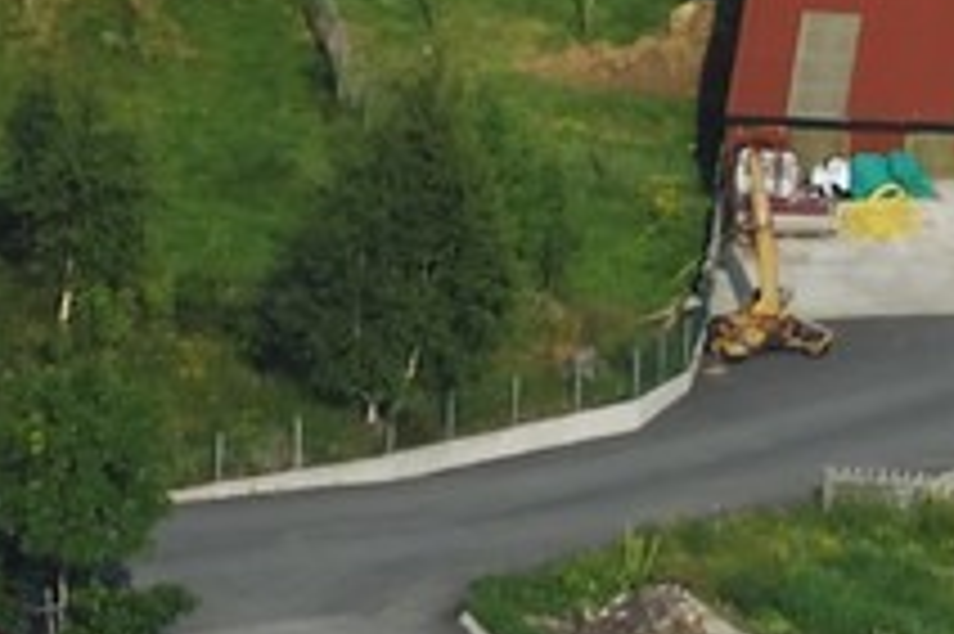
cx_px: 2650
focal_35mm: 2266
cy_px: -1497
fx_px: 60001
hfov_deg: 0.9
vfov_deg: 0.6
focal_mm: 200
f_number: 4
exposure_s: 1/1000
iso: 100
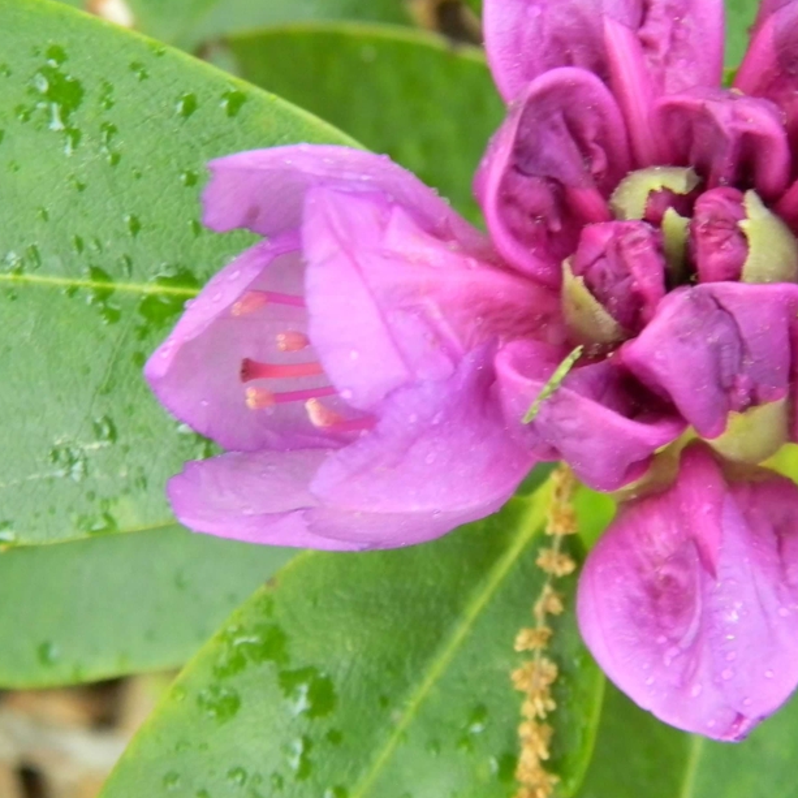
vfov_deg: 27.7
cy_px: 319
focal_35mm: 62
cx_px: 581
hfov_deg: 27.4
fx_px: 1617
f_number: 4.1
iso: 400
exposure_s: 1/28.2
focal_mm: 10.1
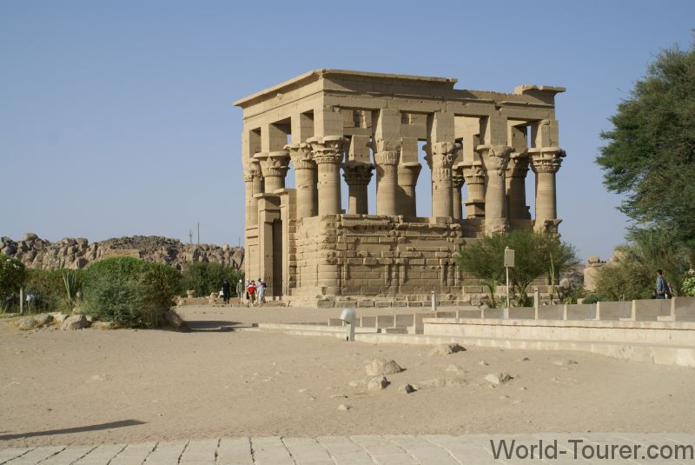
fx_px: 1159
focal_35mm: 60
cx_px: 348
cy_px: 232
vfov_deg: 22.7
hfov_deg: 33.4
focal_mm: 40
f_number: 9
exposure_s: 1/125
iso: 100
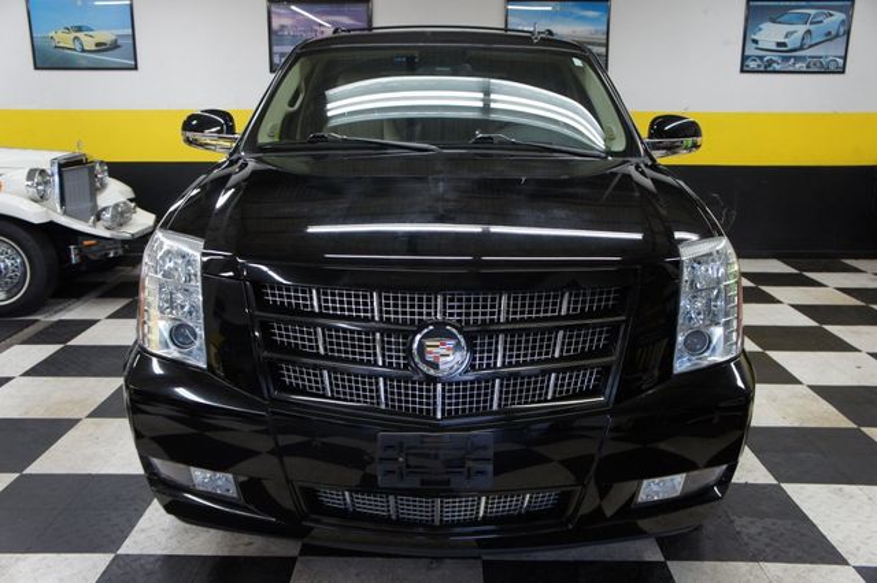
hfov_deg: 57.2
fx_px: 803
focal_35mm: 33
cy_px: 292
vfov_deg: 39.9
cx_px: 438
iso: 320
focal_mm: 22
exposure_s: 1/40
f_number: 4
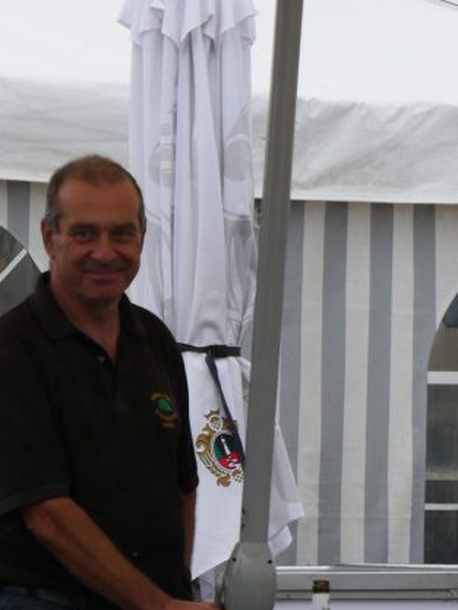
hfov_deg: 6.1
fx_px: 4267
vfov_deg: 8.2
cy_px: 442
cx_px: -53
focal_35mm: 242
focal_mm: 42
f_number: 5.5
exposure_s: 1/160
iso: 200
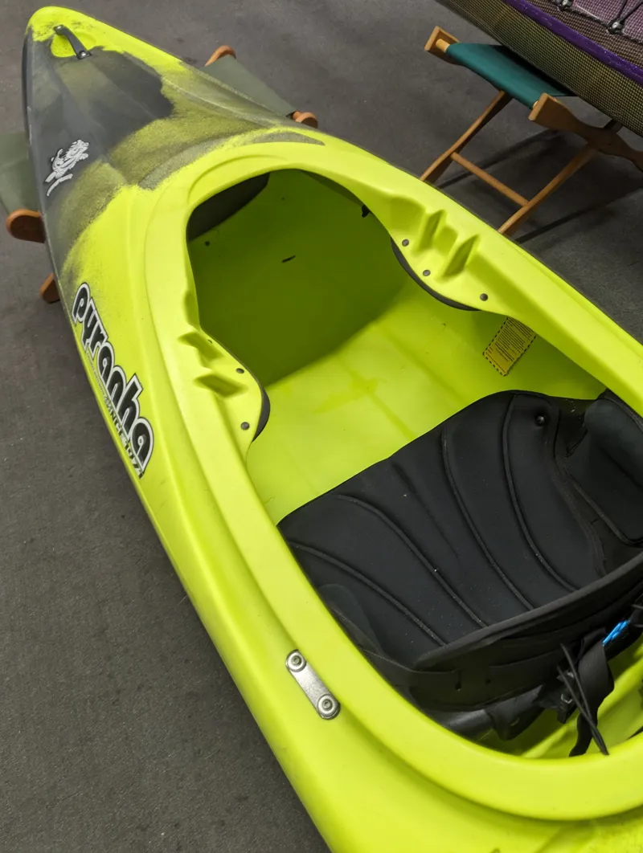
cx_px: 322
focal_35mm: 24
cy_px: 426
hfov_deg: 57.0
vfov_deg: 71.5
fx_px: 593
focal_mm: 6.81
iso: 102
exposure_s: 1/33.3
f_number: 1.85
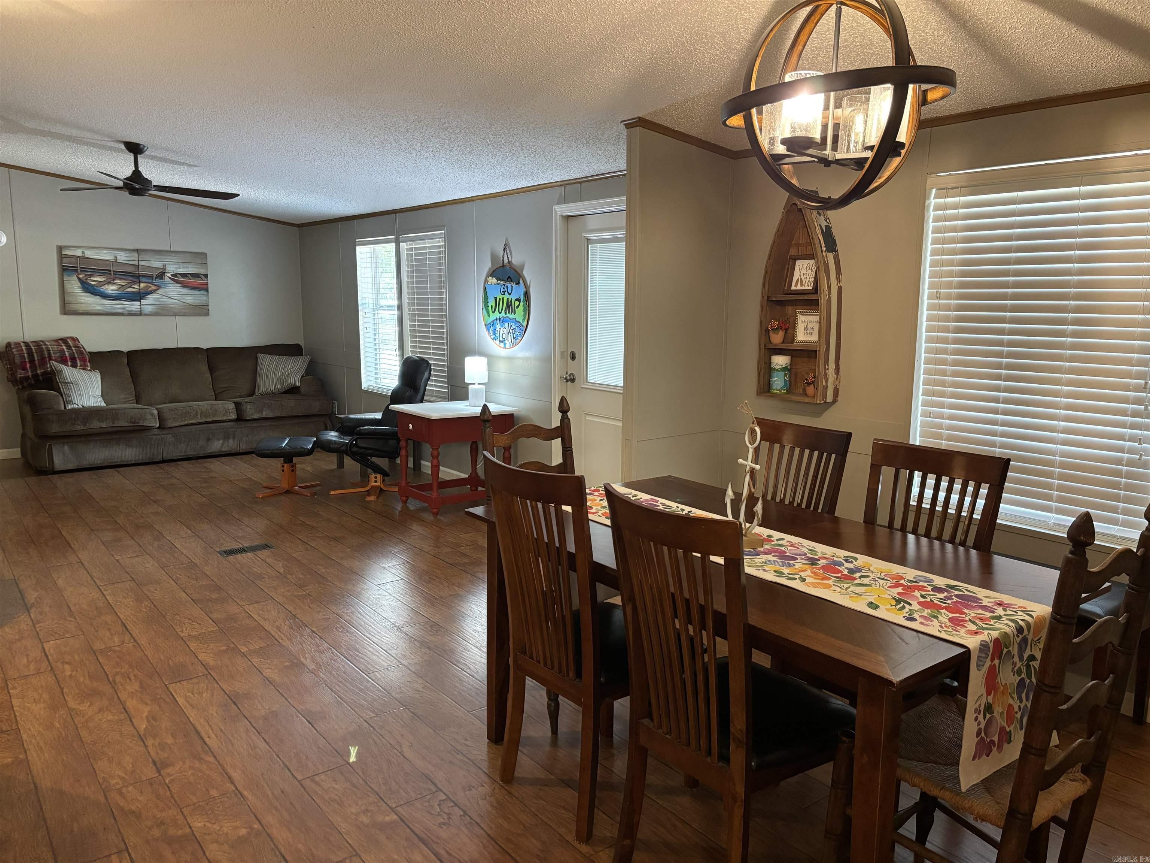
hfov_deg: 67.3
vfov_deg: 53.1
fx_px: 864
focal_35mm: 26
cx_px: 575
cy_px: 432
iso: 500
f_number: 1.6
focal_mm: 5.96
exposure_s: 1/60
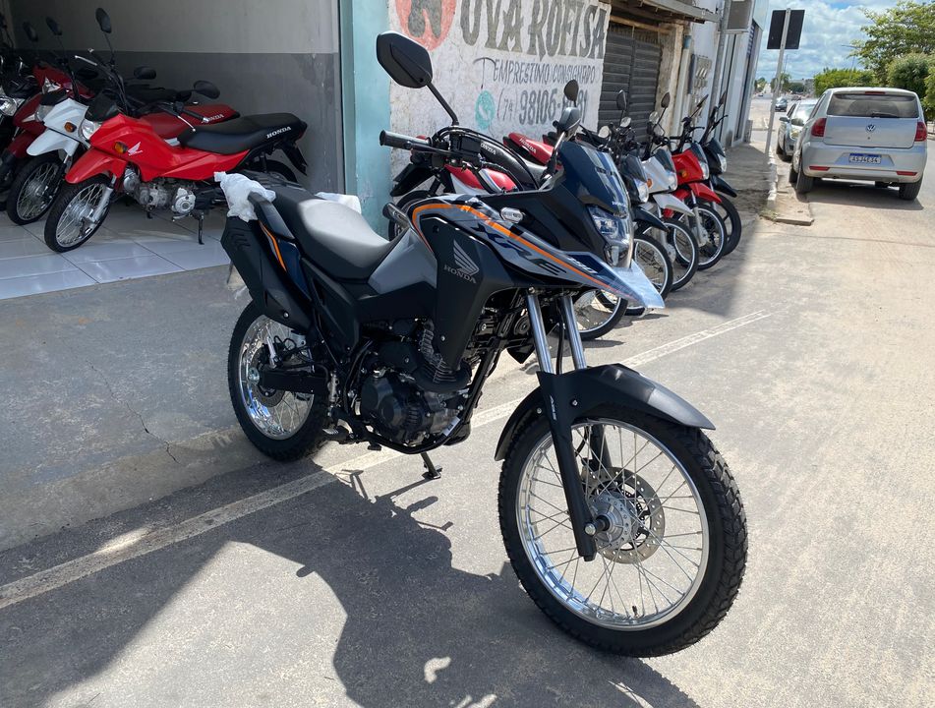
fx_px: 705
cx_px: 468
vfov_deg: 53.3
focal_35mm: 26
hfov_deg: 67.1
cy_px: 354
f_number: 1.8
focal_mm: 4.25
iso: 32
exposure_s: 1/2358
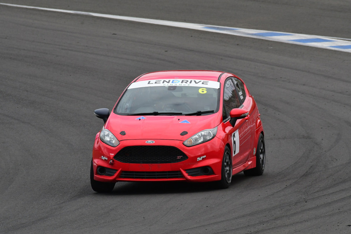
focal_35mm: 720
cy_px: 117
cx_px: 176
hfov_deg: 2.9
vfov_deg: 1.9
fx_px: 7022
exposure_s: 1/640
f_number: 11
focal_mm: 480
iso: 640
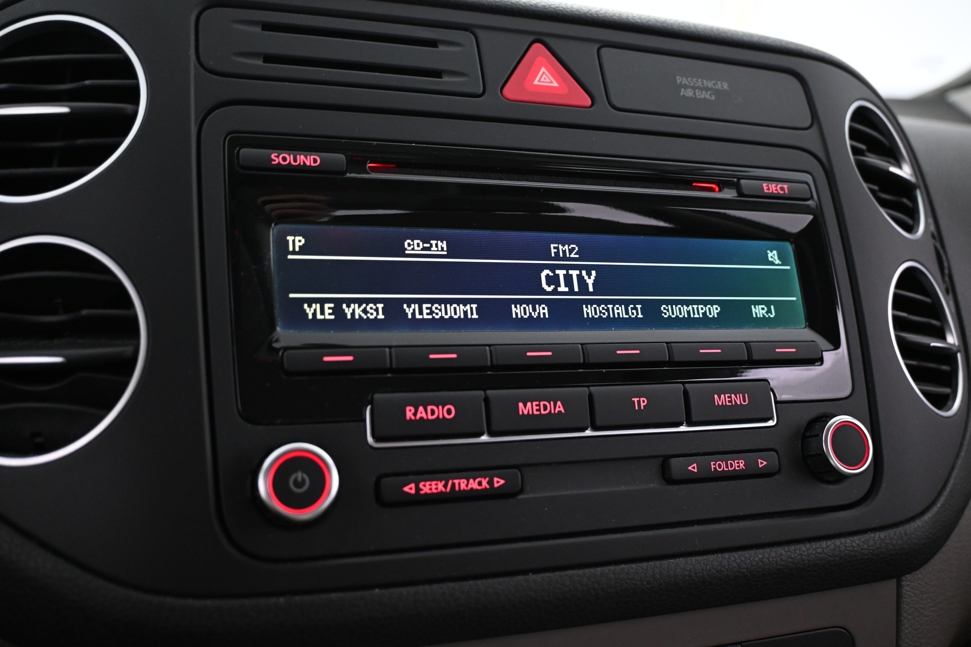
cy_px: 324
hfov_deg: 59.5
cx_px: 486
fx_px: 850
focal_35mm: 32
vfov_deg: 41.7
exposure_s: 1/30
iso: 1800
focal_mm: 21
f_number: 4
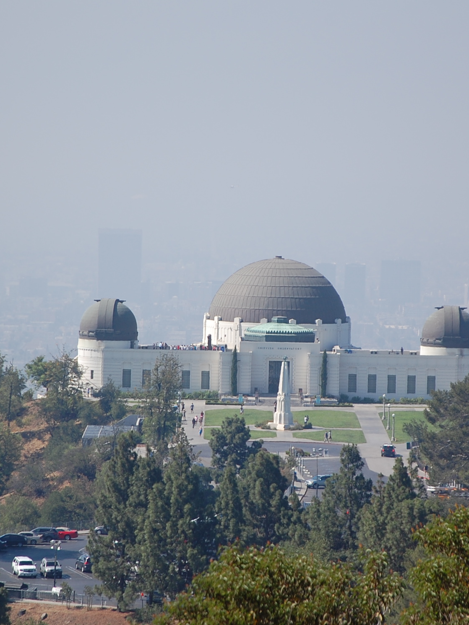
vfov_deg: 8.7
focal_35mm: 229
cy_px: 313
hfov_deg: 6.5
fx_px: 4132
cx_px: 264
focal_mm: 105
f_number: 6.3
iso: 200
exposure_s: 1/640
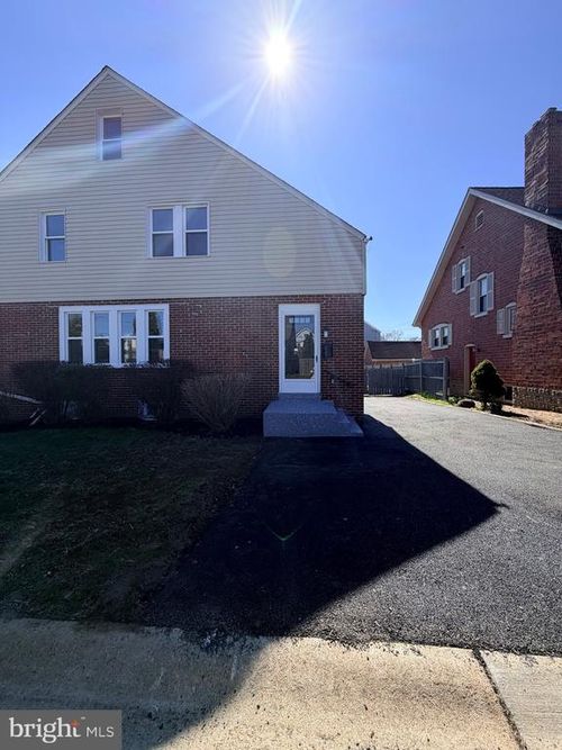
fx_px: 303
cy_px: 375
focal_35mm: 14
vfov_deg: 102.1
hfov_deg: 85.7
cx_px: 281
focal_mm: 2.22
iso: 25
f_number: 2.2
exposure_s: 1/789
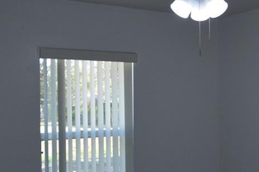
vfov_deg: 25.9
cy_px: 106
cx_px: 156
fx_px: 374
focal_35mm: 52
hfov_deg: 38.1
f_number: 5.6
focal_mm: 10
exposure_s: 1/100
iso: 400
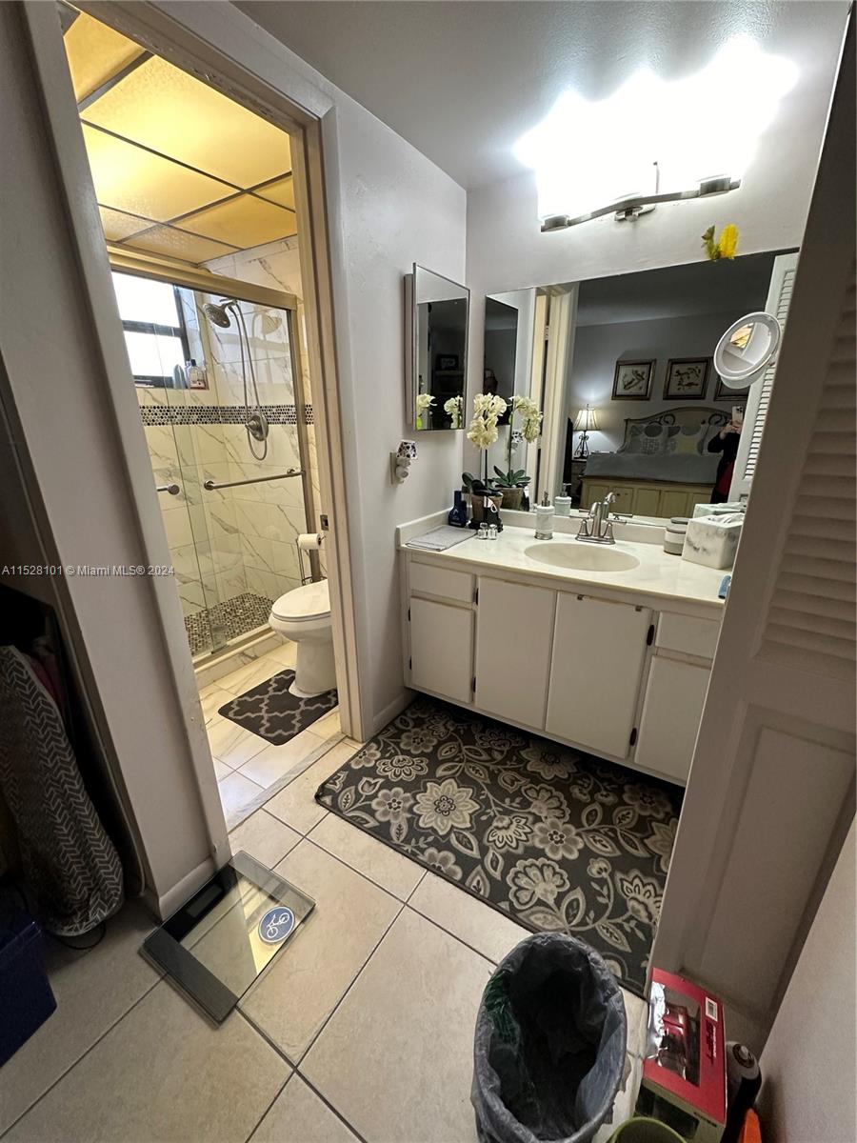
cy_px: 572
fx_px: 462
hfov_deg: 85.7
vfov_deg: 102.1
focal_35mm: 14
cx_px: 428
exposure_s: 1/120
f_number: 2.2
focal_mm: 2.22
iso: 320
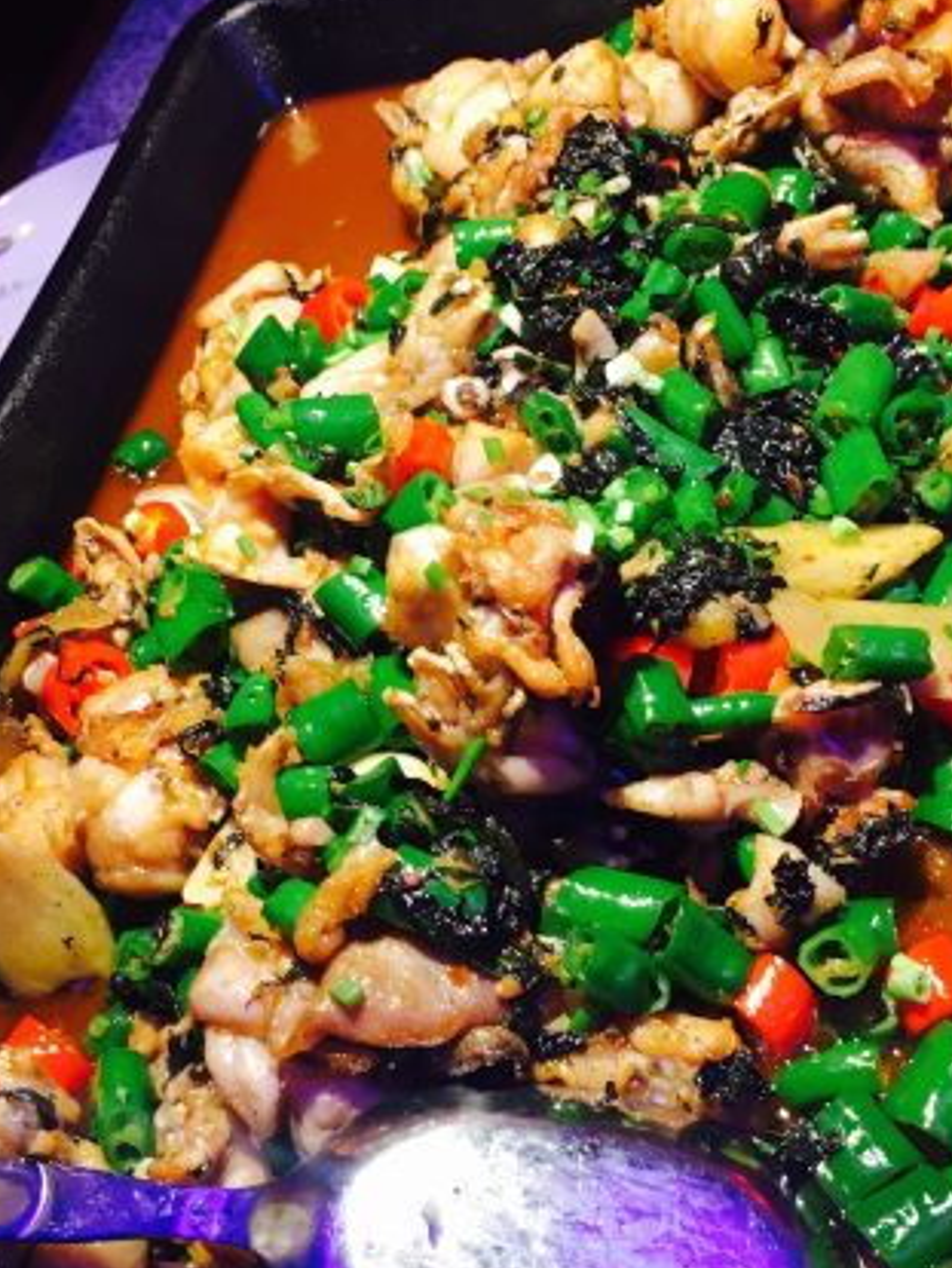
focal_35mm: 49
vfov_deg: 38.8
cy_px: 704
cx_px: 448
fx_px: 1795
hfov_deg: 29.7
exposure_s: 1/33
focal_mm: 4.15
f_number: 2.2
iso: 64
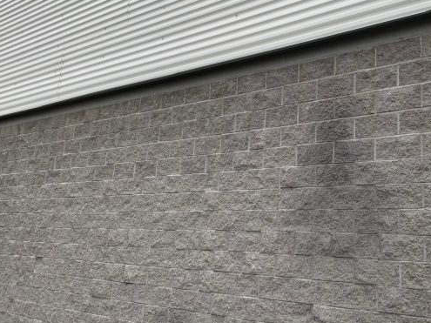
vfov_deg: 34.3
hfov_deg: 44.6
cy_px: 144
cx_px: 259
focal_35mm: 42
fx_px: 523
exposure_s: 1/179
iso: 25
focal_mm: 4.25
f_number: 1.8
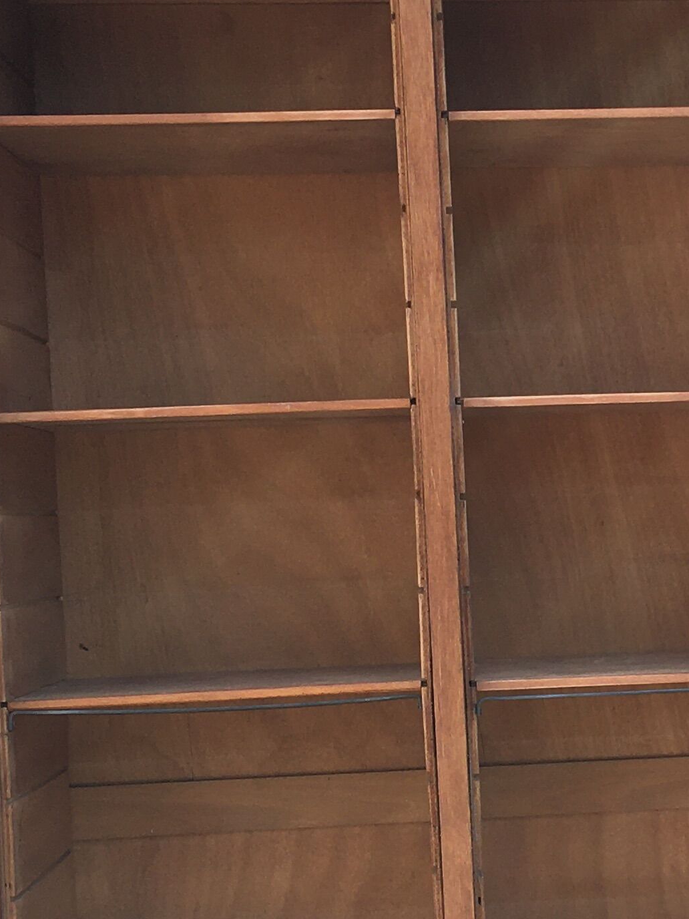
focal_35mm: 85
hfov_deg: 17.0
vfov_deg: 22.9
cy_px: 620
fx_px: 2256
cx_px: 696
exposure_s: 1/392
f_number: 2.2
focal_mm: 4.15
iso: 25
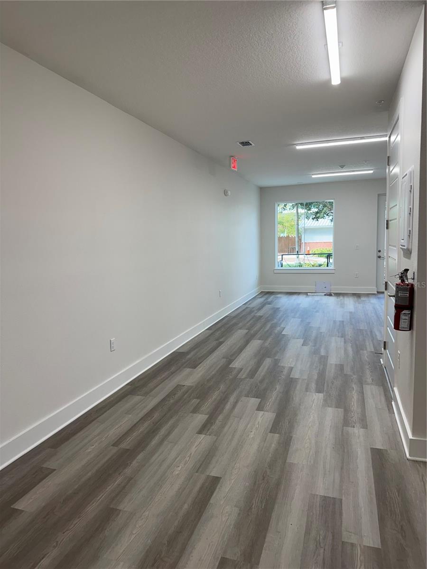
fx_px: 395
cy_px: 284
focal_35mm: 24
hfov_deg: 56.8
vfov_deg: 71.6
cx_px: 214
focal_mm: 6.76
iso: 64
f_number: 1.78
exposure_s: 1/120
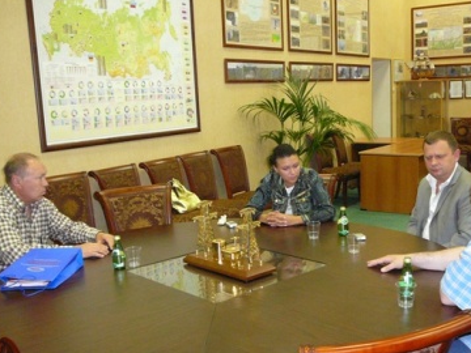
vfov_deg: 33.5
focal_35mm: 43
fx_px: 585
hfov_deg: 43.7
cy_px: 204
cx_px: 270
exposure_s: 1/30
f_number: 2.8
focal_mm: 5.2
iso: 400
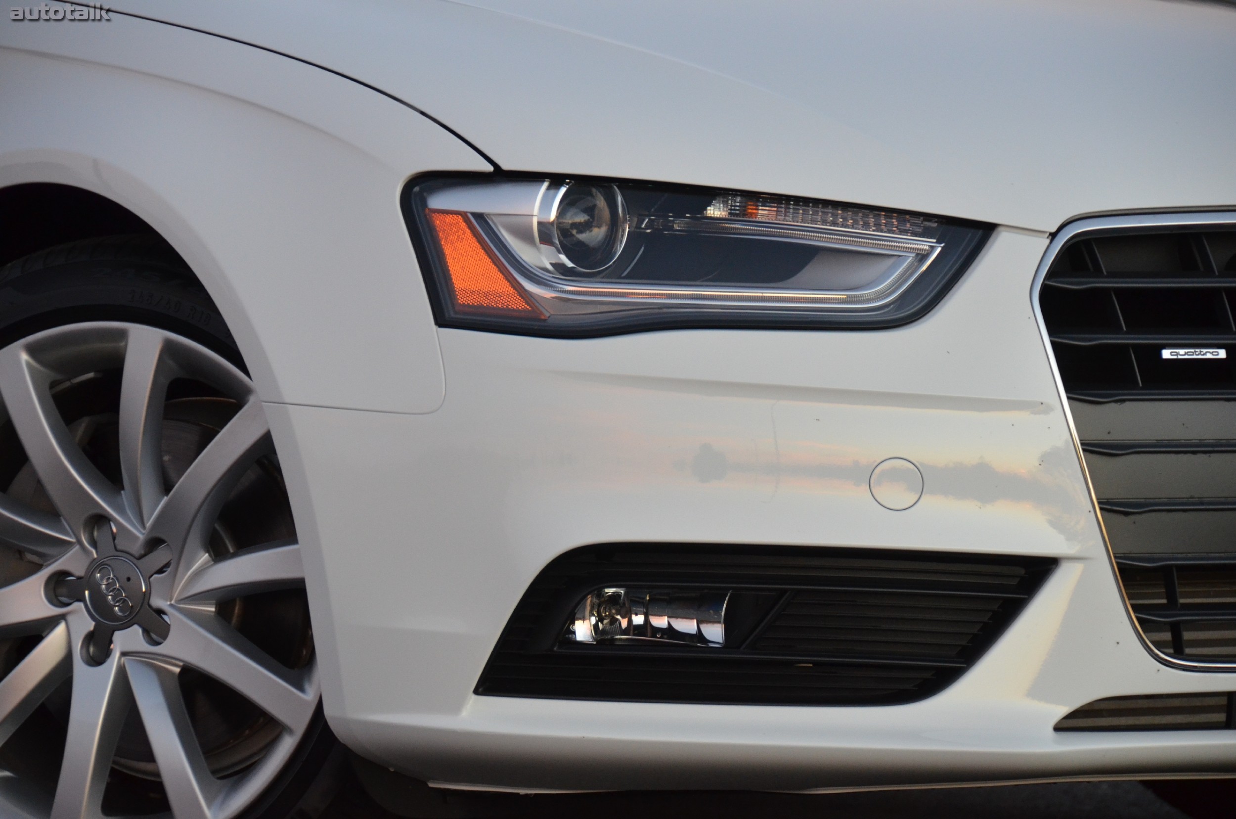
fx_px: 6167
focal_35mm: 180
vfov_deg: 7.6
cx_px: 618
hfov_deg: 11.4
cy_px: 410
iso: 1600
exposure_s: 1/125
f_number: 5.3
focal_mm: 120
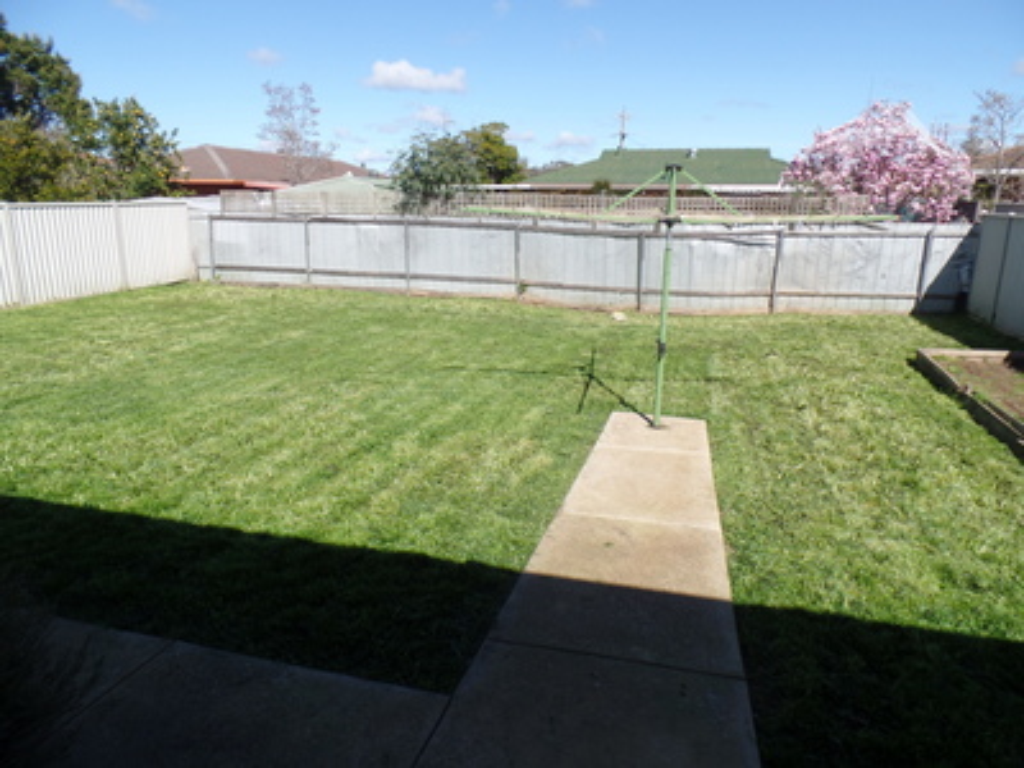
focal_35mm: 23
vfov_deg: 58.9
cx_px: 512
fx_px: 680
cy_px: 384
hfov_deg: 73.9
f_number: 3.5
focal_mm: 4.1
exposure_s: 1/750
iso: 80
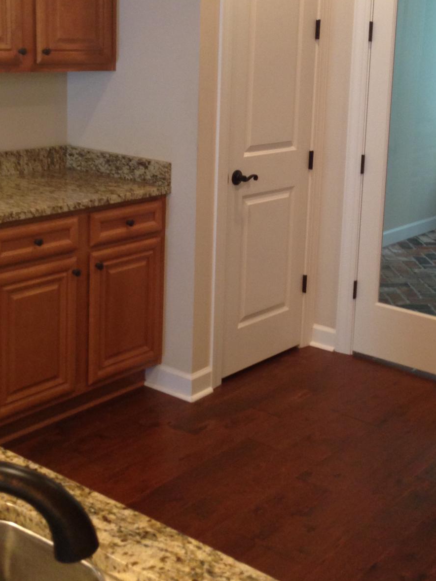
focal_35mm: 56
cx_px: 290
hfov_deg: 26.0
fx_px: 941
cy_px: 196
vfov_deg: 34.1
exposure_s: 1/20
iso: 100
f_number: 2.4
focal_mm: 4.12
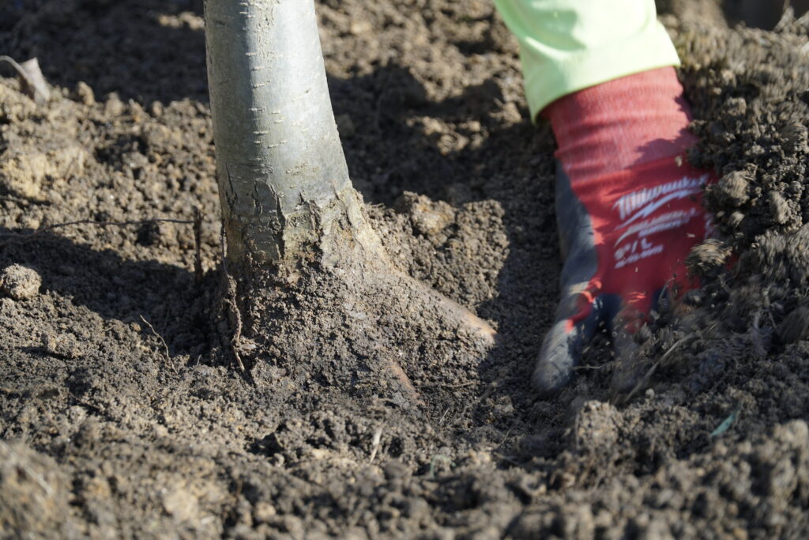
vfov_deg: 11.3
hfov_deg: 16.9
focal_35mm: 122
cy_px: 270
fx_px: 2731
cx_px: 404
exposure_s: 1/160
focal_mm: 81
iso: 160
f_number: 4
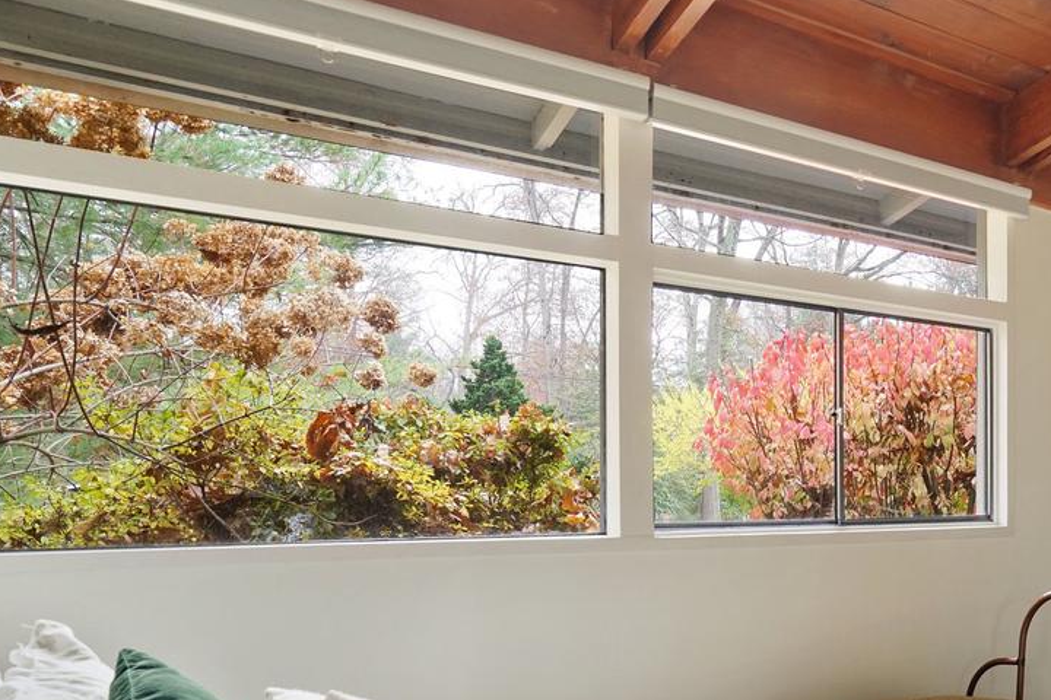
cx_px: 974
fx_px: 934
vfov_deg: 40.2
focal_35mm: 32
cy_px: 503
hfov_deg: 50.9
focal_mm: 16
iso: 1250
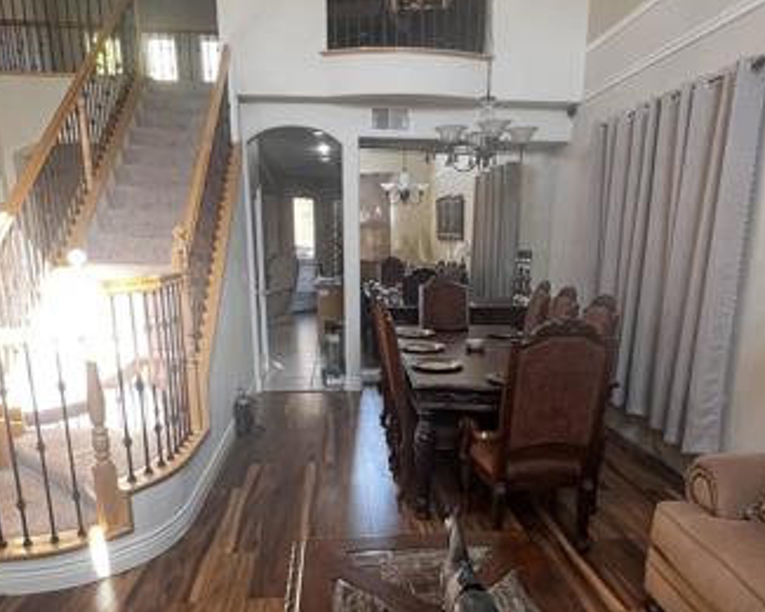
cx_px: 398
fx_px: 566
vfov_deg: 56.0
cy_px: 391
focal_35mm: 25
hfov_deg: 68.1
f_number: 1.8
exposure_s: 1/99
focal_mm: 1.57
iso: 250
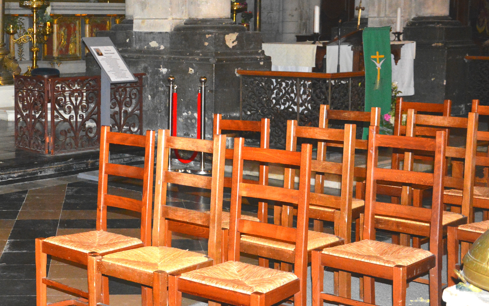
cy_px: 122
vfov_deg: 18.6
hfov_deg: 28.8
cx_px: 106
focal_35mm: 70
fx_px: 933
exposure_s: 1/60
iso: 3200
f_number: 4
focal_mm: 28
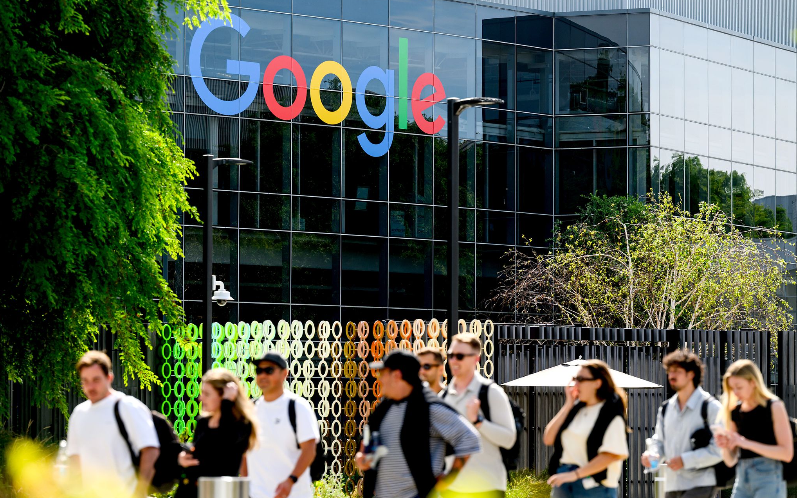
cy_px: 238
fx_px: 3563
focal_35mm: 164
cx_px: 399
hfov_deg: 12.8
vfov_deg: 8.0
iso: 400
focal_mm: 160
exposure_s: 1/1500
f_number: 4.8
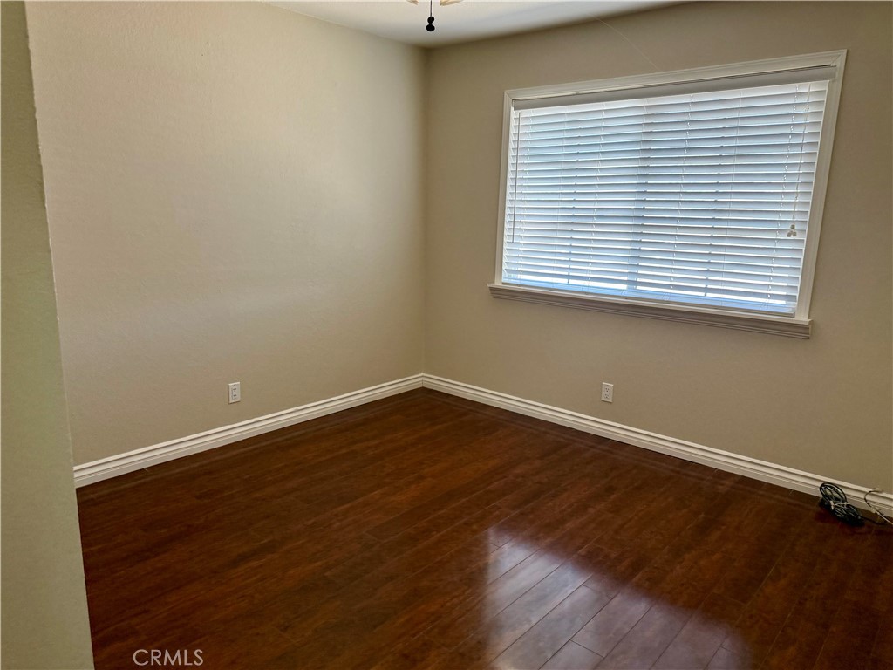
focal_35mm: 24
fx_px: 619
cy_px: 335
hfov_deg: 71.6
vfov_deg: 56.8
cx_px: 446
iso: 200
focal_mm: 6.76
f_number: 1.78
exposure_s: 1/120
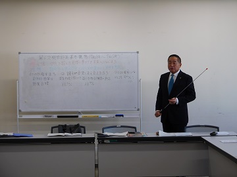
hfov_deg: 19.6
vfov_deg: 14.8
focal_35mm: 100
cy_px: 88
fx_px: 685
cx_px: 118
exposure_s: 1/50
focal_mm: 17.8
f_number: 4.8
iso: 125
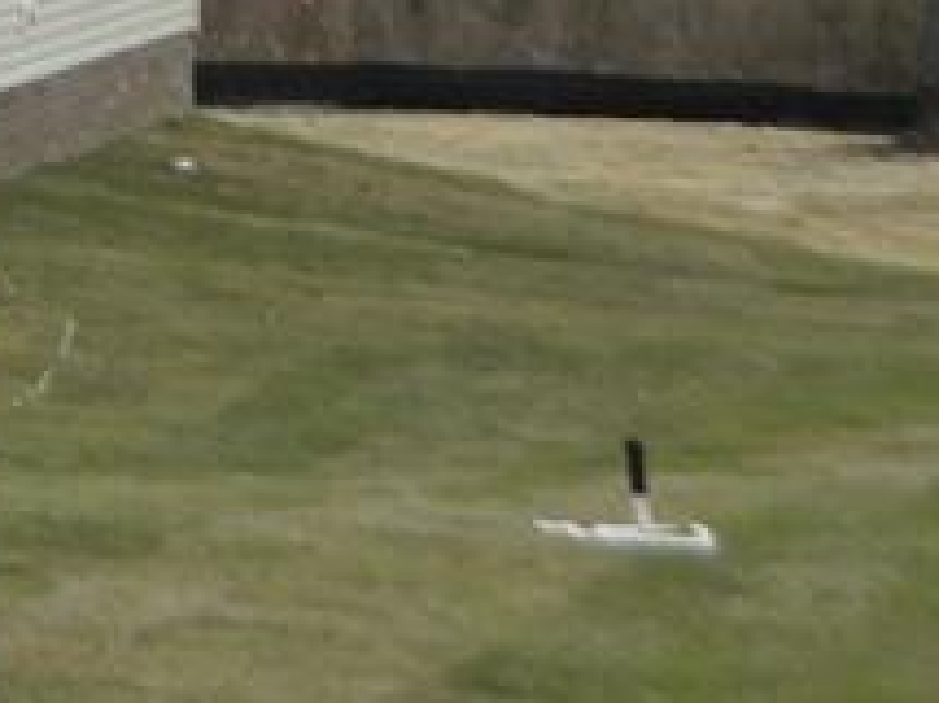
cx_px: -760
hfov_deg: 9.6
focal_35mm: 195
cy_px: -537
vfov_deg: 7.4
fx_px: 5287
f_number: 3.5
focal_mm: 7.3
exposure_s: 1/500
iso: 80
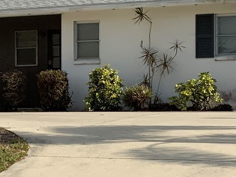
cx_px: 15
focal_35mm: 119
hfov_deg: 16.3
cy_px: 118
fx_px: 811
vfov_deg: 12.4
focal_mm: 3
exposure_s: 1/2667
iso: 16
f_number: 1.8
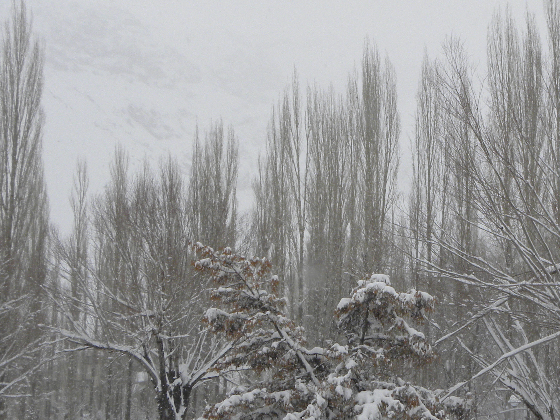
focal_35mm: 57
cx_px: 435
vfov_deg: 25.6
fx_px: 922
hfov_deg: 33.0
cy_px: 233
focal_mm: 5.9
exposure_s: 1/400
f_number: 8
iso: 100
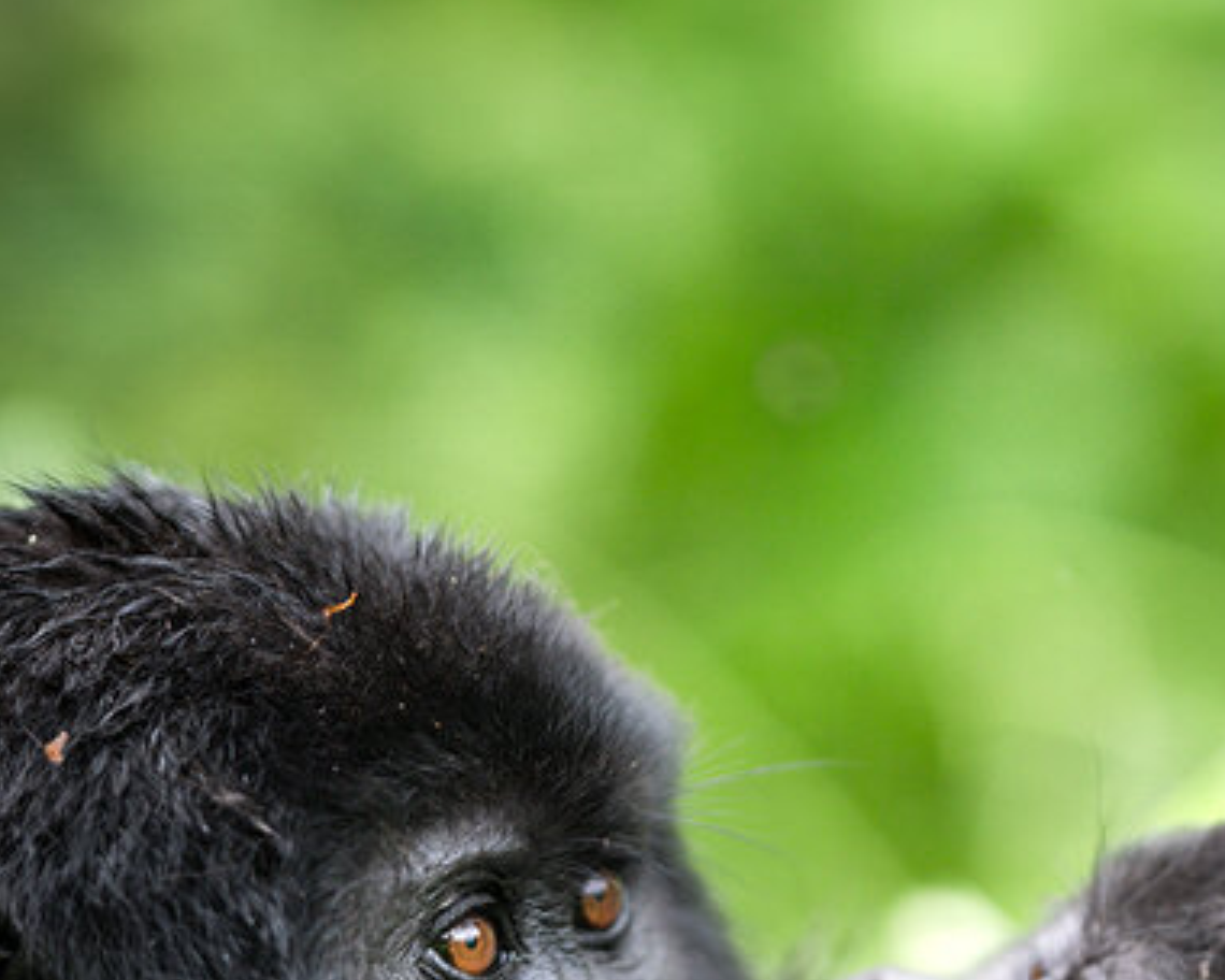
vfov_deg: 3.9
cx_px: 719
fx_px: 14502
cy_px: 1444
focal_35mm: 400
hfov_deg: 4.8
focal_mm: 135
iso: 720
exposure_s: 1/1000
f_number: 1.8
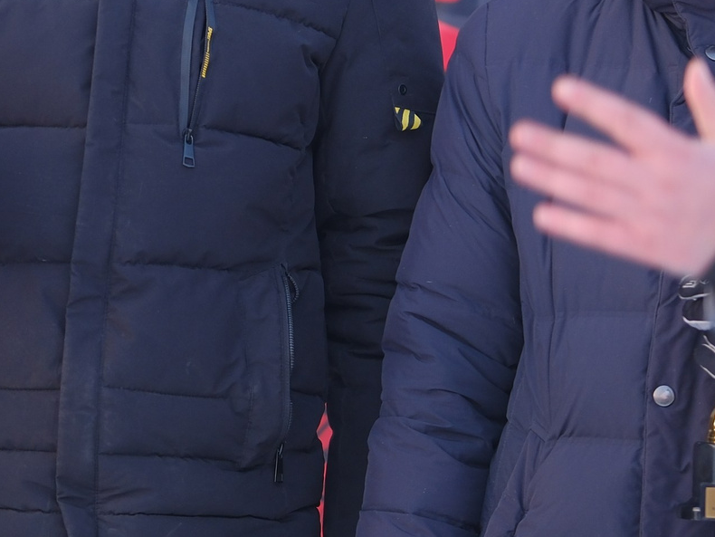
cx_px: -20
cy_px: 79
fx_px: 7273
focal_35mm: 352
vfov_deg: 4.2
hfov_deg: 5.6
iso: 160
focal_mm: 75
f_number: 1.2
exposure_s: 1/80
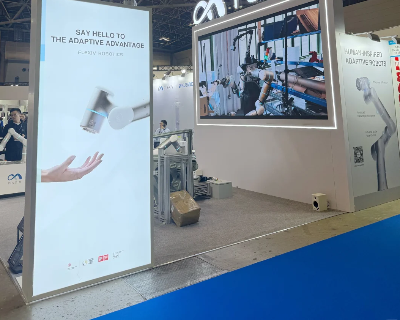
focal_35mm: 32
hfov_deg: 55.7
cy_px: 56
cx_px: 197
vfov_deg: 43.3
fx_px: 379
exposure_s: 1/259
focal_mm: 6.76
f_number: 1.78
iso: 64
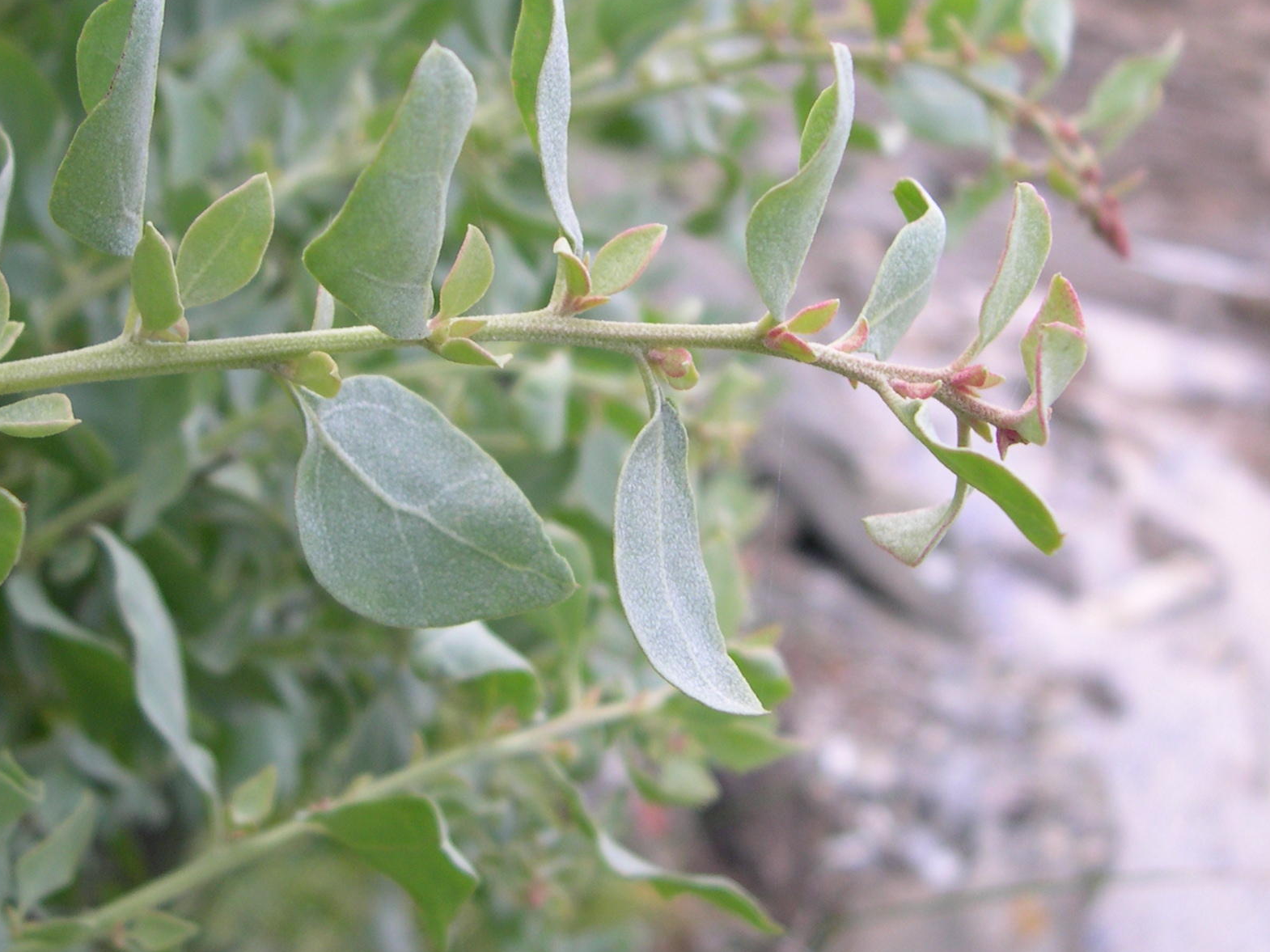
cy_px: 324
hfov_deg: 34.7
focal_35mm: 55
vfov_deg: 26.4
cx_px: 436
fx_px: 2018
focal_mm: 8
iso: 100
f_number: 2.8
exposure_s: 1/327
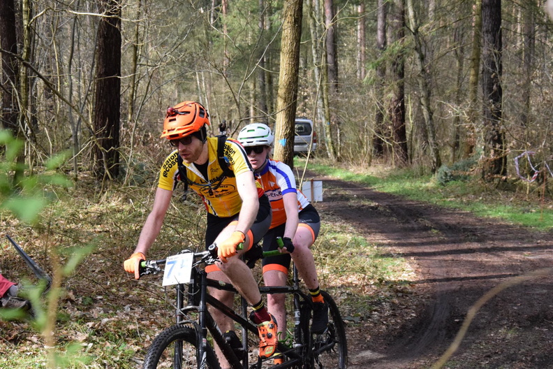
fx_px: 1152
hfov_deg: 27.0
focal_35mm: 75
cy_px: 184
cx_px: 276
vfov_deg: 18.2
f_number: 8
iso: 4000
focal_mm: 50
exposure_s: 1/2000
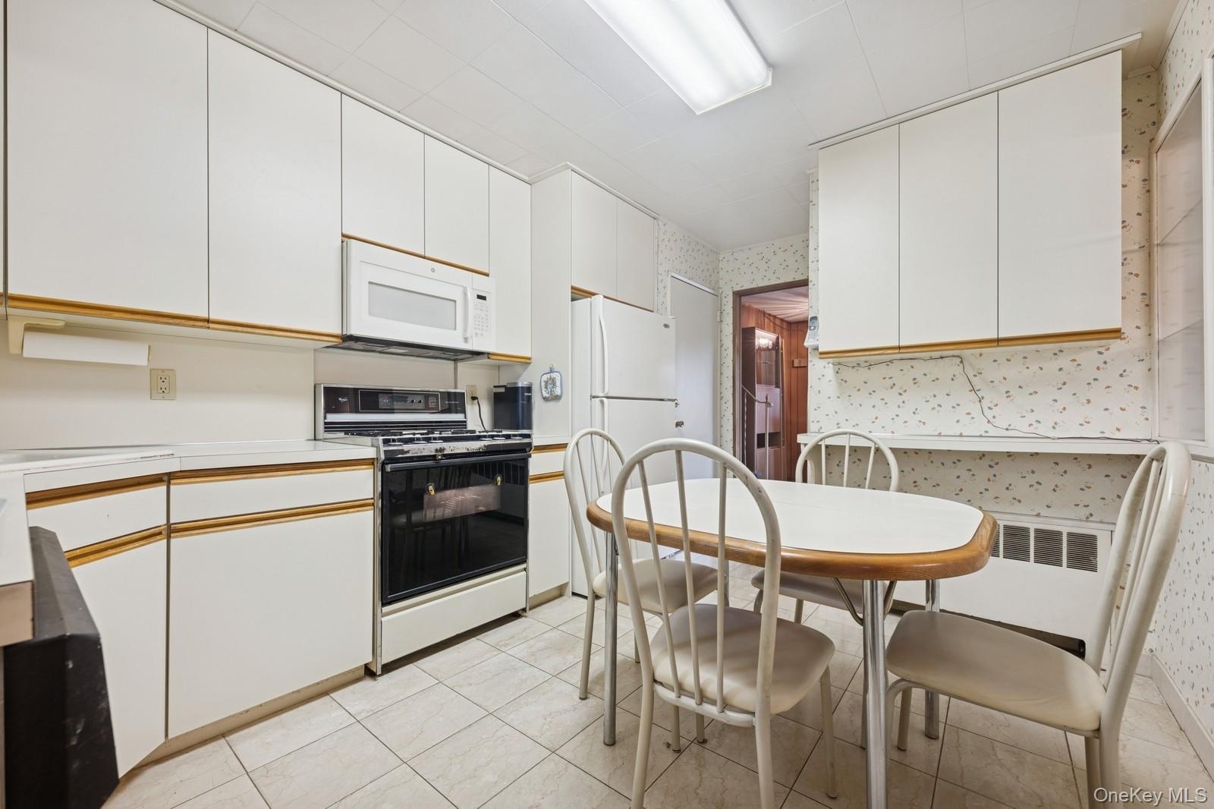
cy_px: 404
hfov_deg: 104.3
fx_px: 472
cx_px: 607
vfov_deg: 81.2
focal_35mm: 14
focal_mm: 14
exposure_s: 1/1.67
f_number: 11
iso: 100
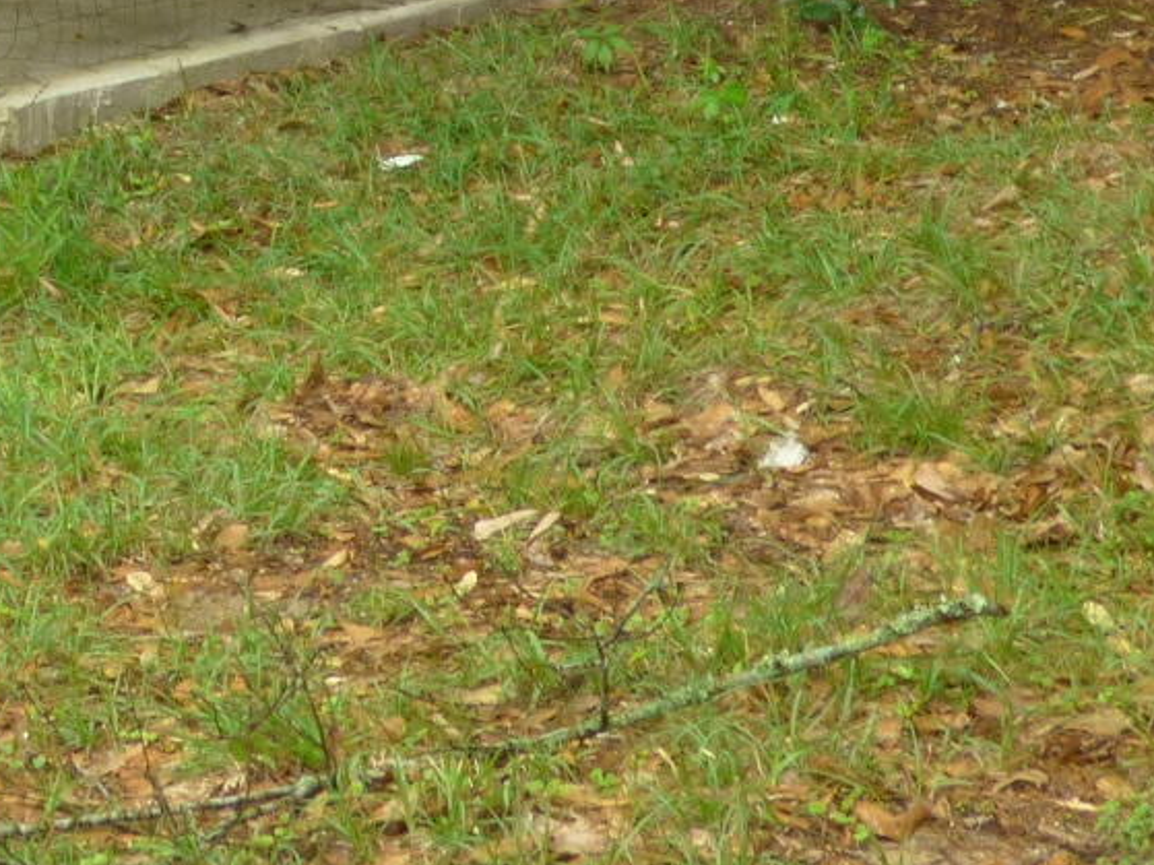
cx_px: -126
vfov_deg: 9.9
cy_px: -619
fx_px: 4766
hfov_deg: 13.5
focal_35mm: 143
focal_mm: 7.07
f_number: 6.3
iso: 100
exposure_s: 1/30
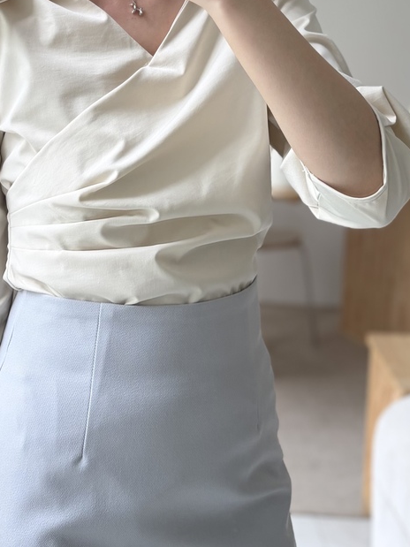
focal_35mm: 42
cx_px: 103
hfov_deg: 33.7
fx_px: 664
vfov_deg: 44.8
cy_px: 259
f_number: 1.6
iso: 32
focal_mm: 5.96
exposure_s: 1/120
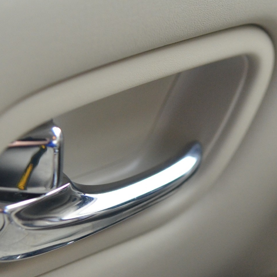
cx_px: 203
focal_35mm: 103
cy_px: 114
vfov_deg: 16.9
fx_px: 933
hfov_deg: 16.8
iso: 1600
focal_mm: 31
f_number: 2.8
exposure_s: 1/250
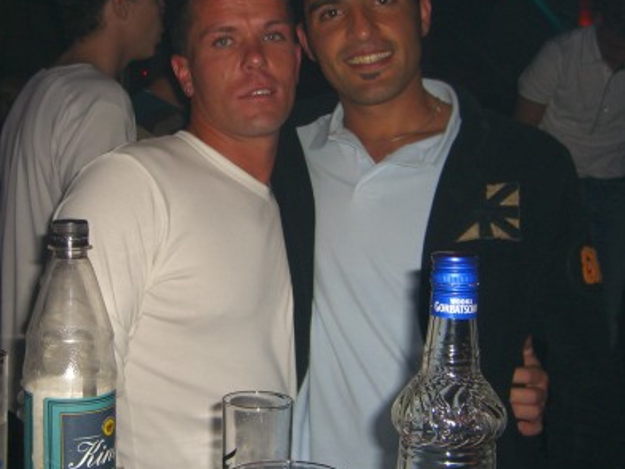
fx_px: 1048
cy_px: 208
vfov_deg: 25.2
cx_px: 216
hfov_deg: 33.0
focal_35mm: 58
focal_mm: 7.9
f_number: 2.8
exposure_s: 1/60
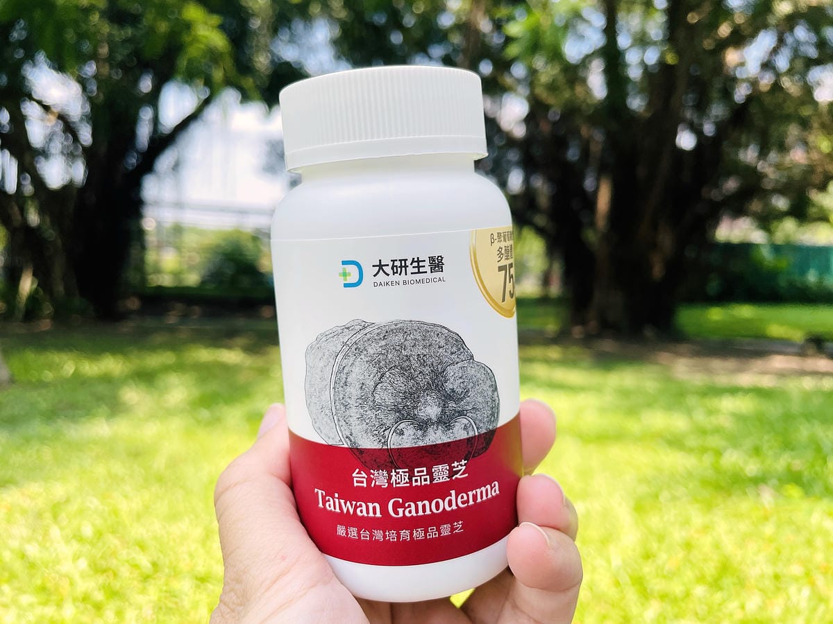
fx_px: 626
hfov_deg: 67.3
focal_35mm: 26
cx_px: 416
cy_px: 312
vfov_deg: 53.1
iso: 32
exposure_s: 1/1304
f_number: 1.6
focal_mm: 4.2
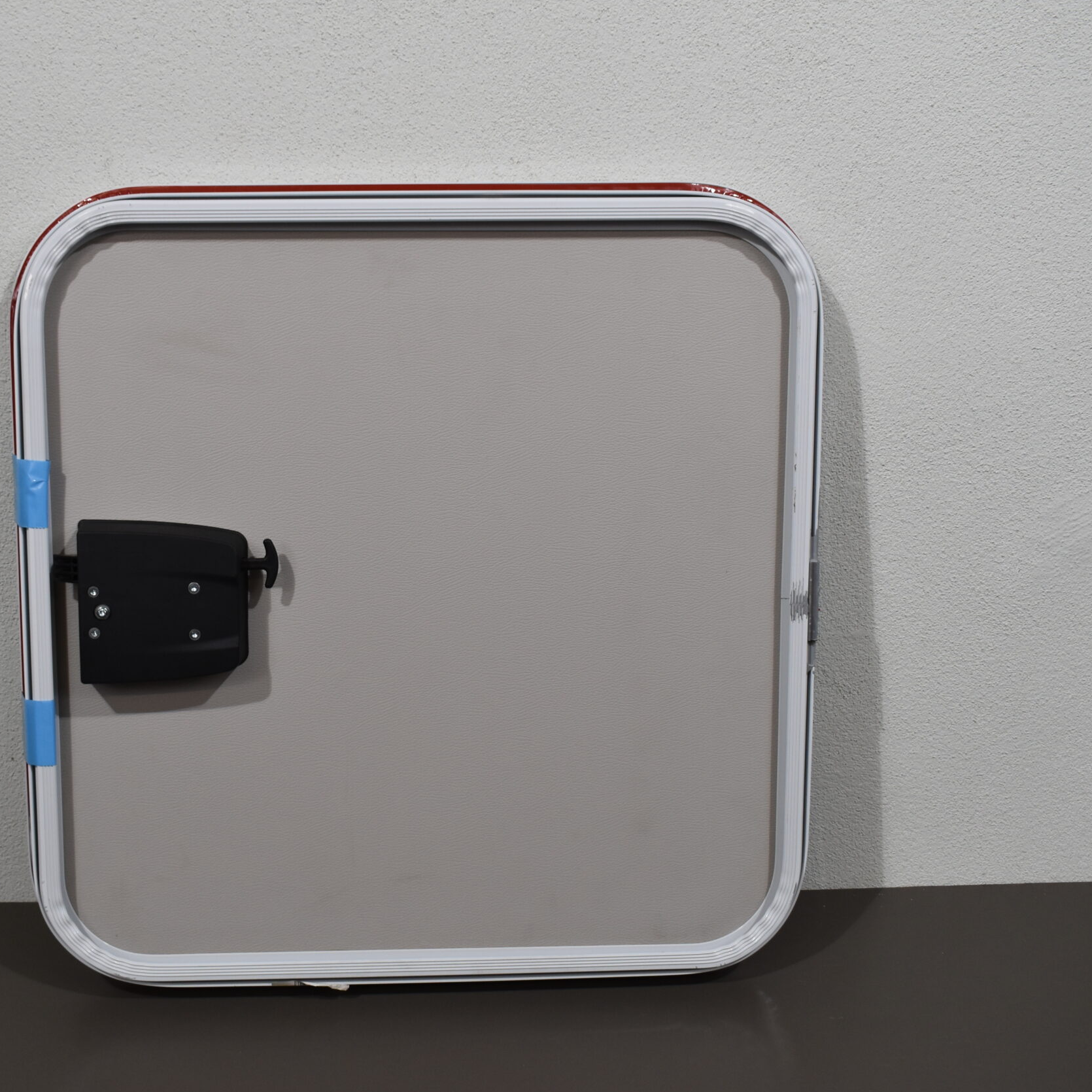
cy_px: 550
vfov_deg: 39.2
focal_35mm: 43
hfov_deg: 39.0
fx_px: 1535
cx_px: 430
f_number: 5.6
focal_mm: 22
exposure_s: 1/125
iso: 400
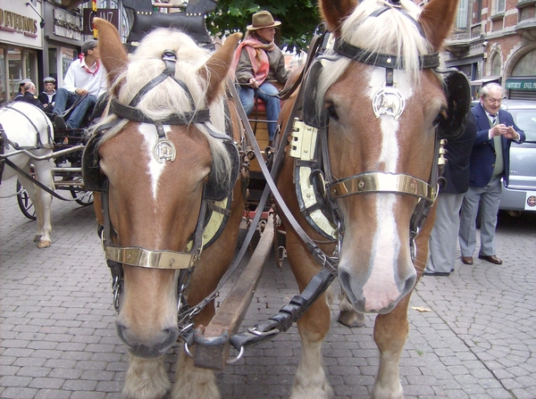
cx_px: 268
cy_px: 200
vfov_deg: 39.5
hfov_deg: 51.5
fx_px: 556
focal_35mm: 36
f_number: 2.8
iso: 200
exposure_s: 1/164
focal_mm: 6
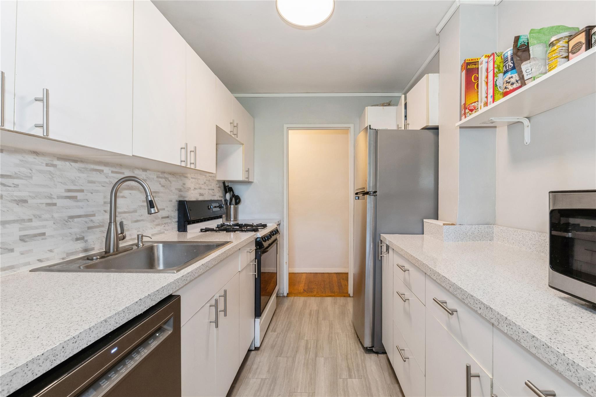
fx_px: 248
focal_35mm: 15
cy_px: 198
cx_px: 298
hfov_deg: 100.4
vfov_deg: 77.3
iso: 640
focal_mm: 15
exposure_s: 1/6
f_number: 14
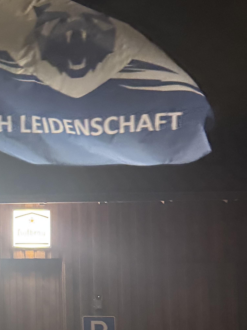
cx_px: -80
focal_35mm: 68
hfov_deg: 19.8
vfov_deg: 28.1
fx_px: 647
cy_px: 249
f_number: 1.78
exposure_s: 1/33
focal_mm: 6.76
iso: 800
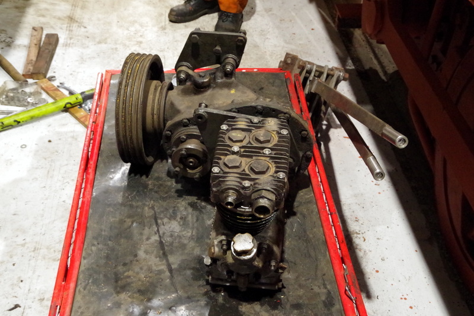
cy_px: 158
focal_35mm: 42
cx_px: 237
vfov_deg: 31.9
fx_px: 553
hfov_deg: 46.4
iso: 6400
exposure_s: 1/60
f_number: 8
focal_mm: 28
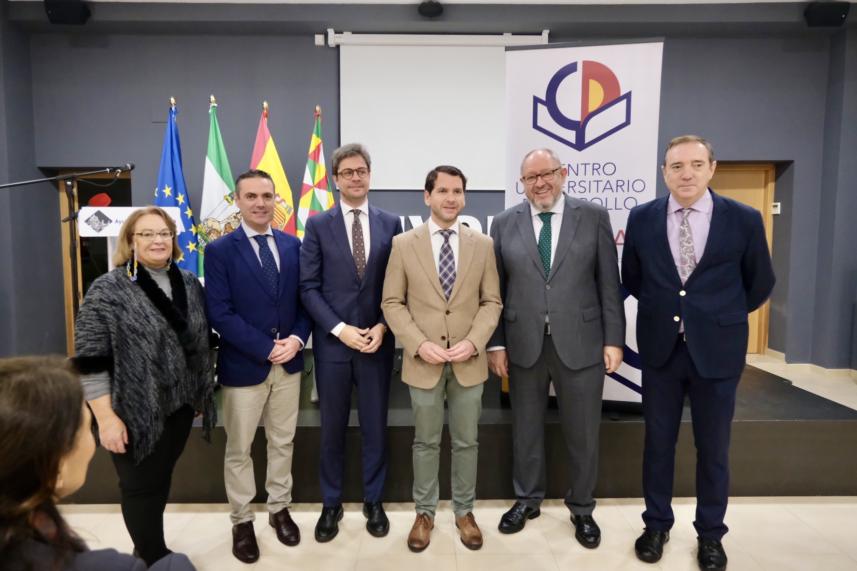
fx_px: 571
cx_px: 428
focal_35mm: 24
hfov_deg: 73.7
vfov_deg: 53.1
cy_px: 286
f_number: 4
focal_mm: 16
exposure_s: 1/50
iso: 3200
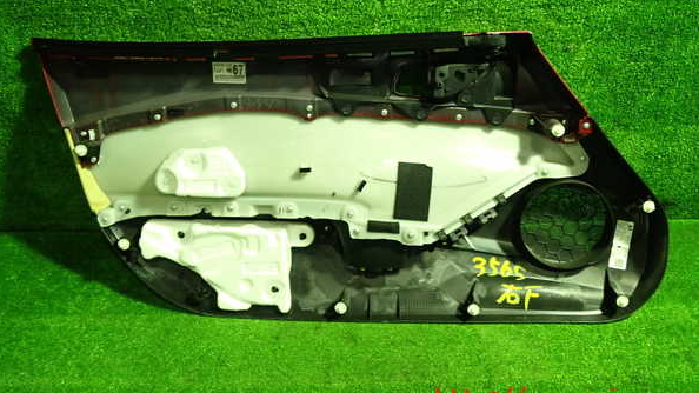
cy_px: 149
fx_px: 612
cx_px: 348
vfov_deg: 35.4
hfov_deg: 59.5
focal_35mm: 33
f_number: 2.3
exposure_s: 1/30
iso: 400
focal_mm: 5.4
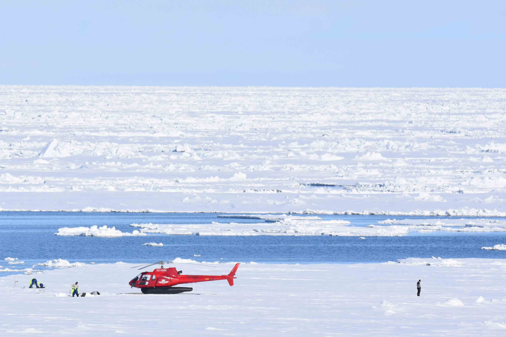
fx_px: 9514
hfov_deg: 3.0
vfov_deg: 2.0
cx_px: 157
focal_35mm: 677
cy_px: 226
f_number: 8
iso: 640
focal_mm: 280
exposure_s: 1/4000
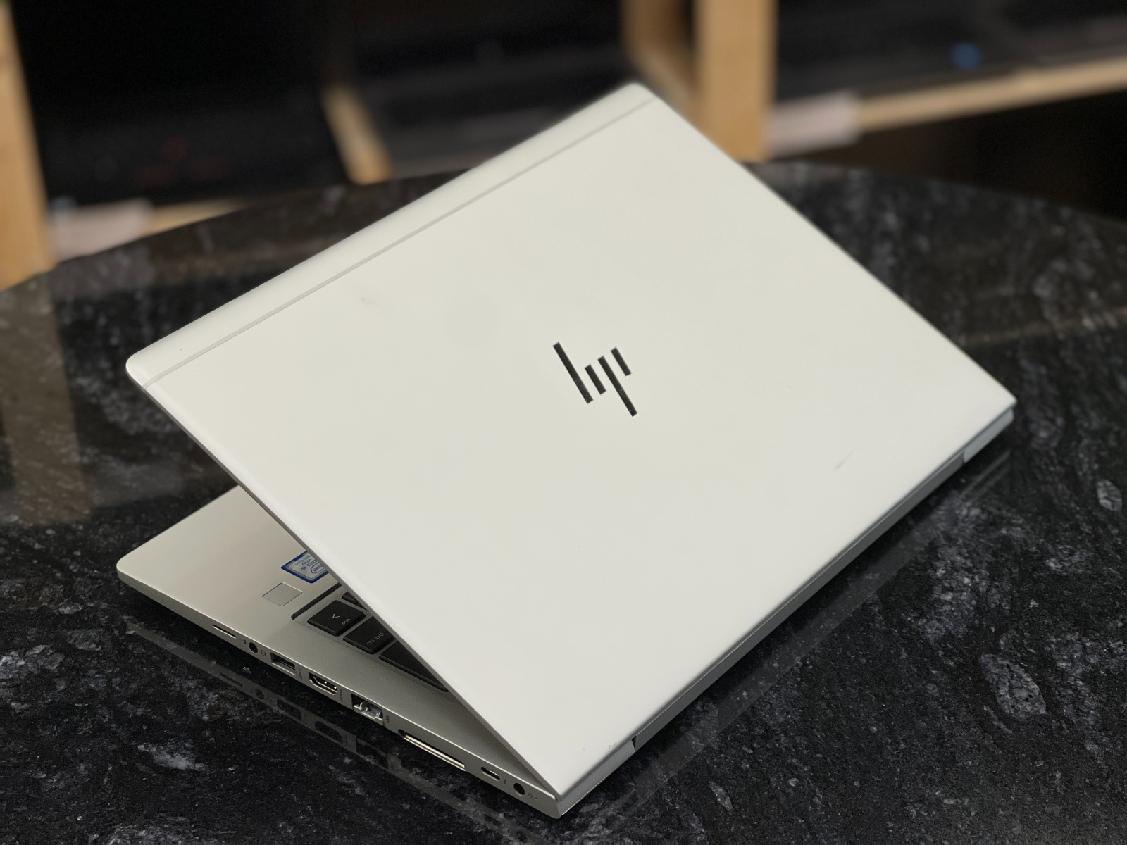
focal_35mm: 64
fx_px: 2084
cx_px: 564
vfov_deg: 22.9
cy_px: 422
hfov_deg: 30.3
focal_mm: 7.5
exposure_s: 1/121
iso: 100
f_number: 2.2
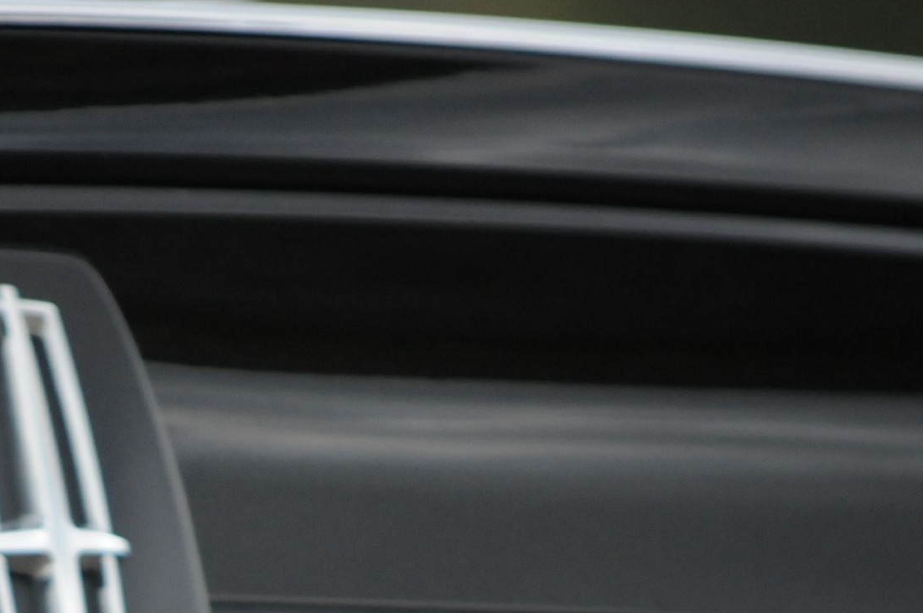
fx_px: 13955
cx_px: -8
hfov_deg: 3.8
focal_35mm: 545
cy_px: 622
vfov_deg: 2.5
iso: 1000
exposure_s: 1/125
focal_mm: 160
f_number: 5.3
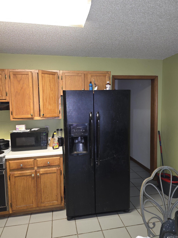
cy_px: 119
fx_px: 158
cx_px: 89
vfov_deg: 73.9
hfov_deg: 58.9
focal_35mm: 23
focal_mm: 6.3
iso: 160
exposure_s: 1/24
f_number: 1.7
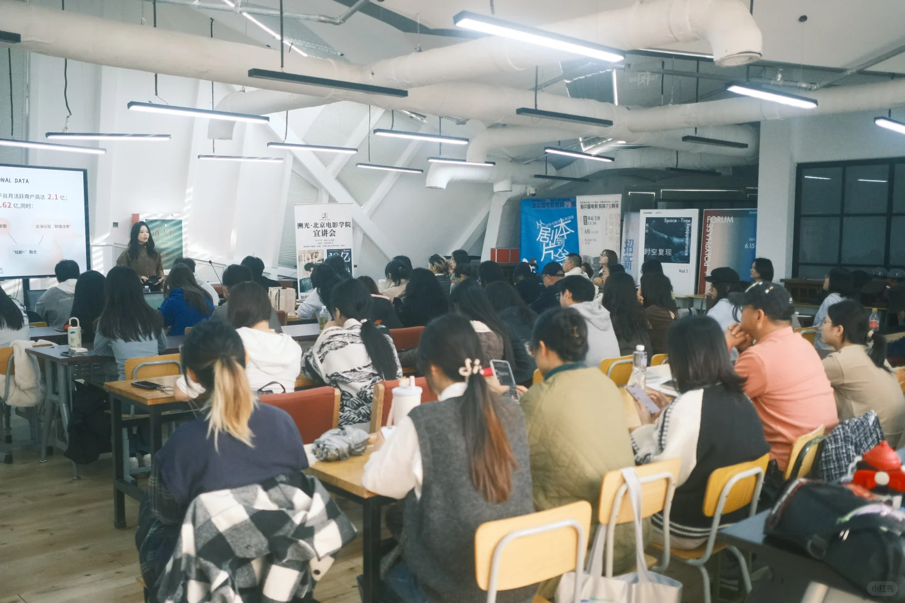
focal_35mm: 35
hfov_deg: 54.4
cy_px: 302
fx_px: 880
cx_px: 452
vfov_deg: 37.9
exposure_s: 1/140
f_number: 2
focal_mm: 23
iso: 1600
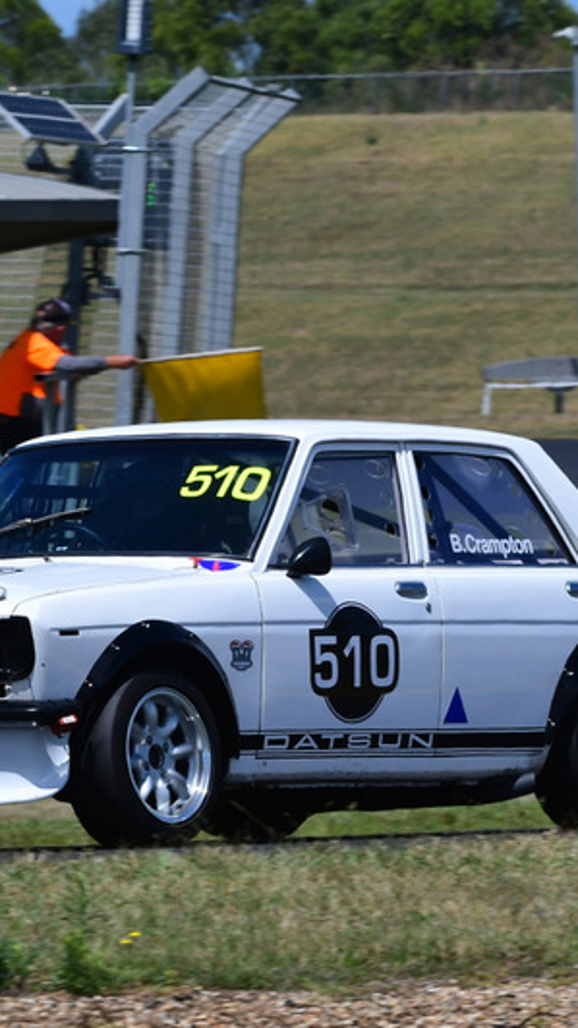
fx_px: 12896
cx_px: 95
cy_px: 514
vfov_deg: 4.6
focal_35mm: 473
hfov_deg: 2.6
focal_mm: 200
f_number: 11
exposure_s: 1/640
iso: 250
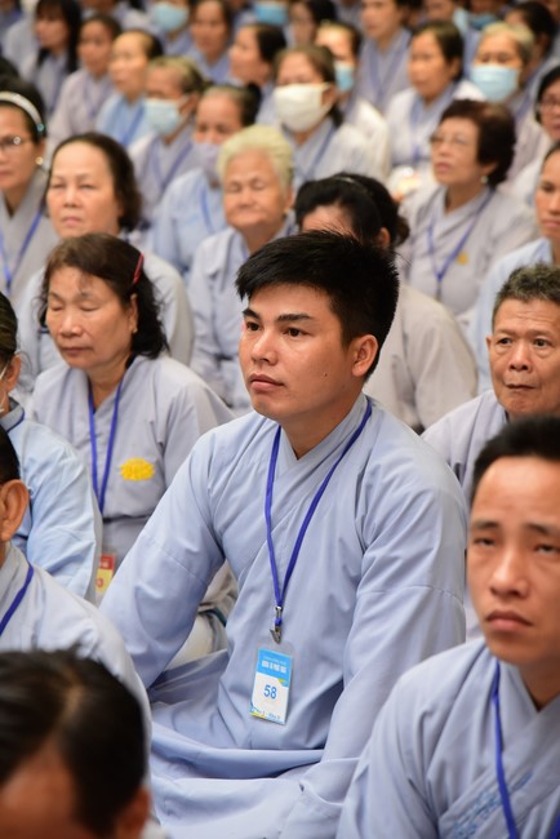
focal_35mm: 120
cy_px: 420
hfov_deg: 11.4
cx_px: 280
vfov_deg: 17.1
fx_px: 2797
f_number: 5
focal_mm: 120
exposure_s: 1/80
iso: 1600
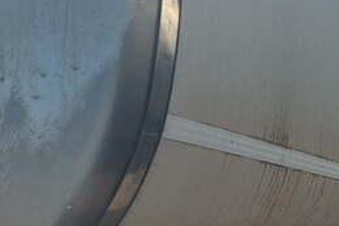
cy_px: 143
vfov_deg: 23.3
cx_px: 372
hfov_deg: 30.8
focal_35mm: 58
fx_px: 546
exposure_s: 1/954
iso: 32
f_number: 1.8
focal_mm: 5.23
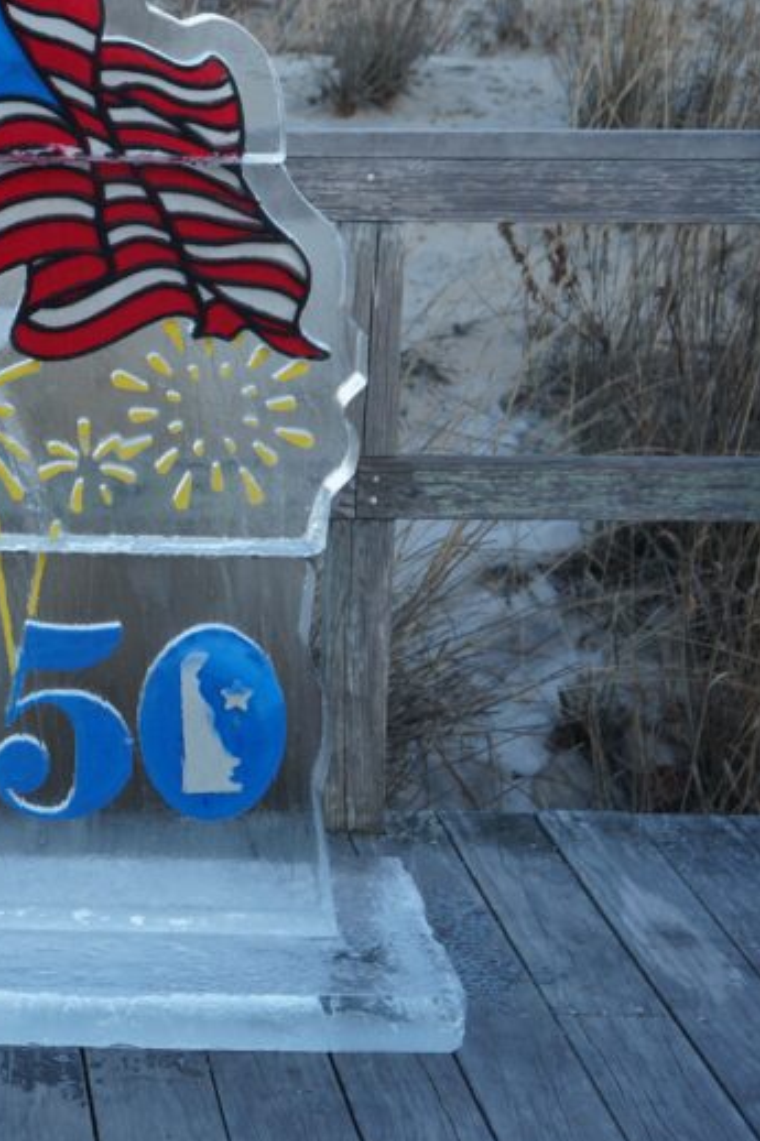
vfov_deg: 22.8
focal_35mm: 89
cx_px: -172
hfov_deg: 14.8
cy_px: 433
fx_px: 2820
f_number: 5.6
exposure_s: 1/100
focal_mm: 45
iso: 100
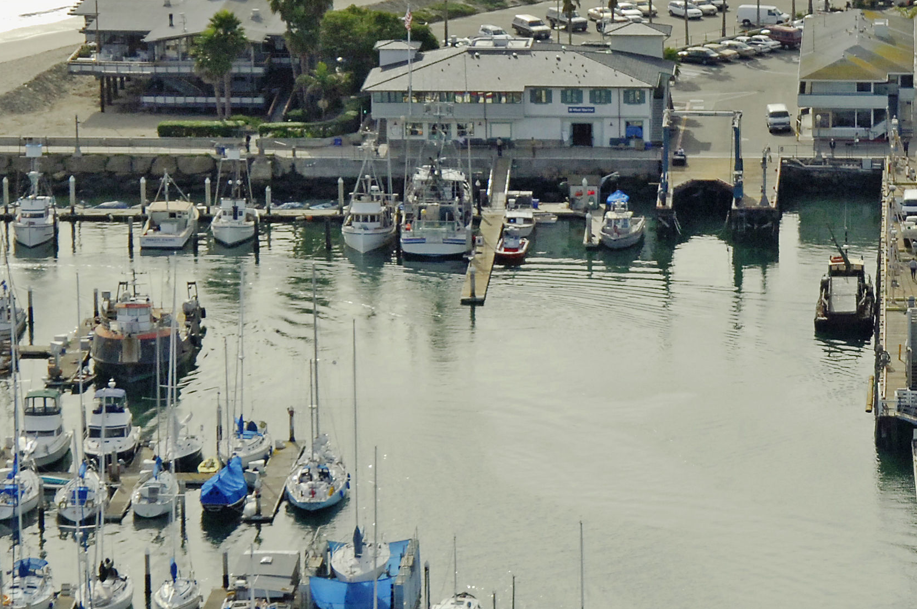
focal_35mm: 240
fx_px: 6106
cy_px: 334
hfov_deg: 8.5
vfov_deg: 5.7
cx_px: 1009
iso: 400
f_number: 9
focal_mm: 62
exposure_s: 1/1000
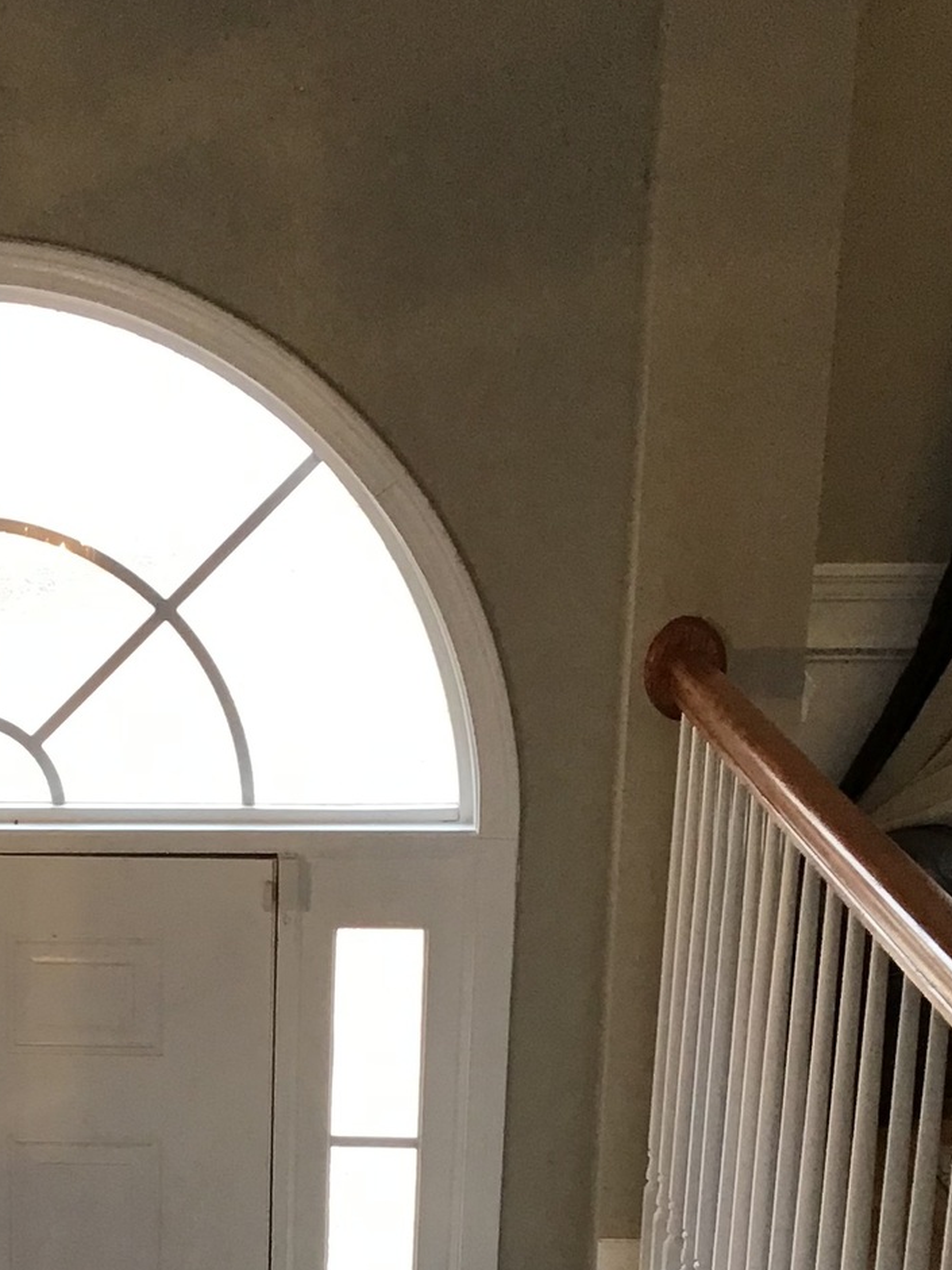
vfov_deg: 24.8
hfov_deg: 19.1
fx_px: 2787
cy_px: 1171
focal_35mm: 76
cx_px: 115
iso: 32
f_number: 2.4
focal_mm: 3.3
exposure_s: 1/30
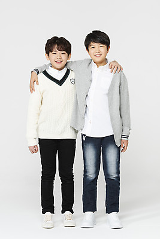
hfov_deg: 12.5
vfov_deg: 18.6
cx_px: 80
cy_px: 120
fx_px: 733
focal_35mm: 110
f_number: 14
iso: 100
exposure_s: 1/125
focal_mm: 110
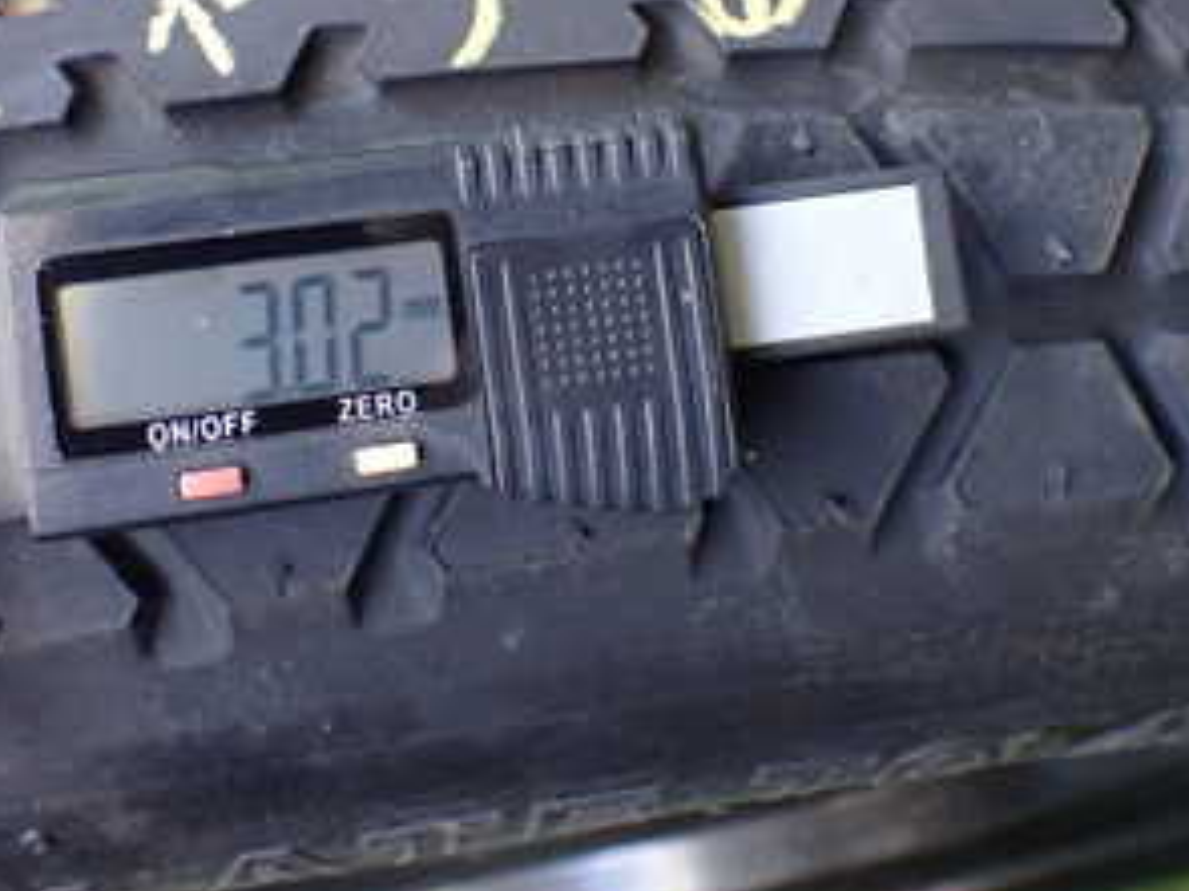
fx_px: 2094
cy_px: 149
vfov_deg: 23.6
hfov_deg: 31.7
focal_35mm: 61
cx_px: 605
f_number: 2.3
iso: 800
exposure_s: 1/125
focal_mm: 5.4
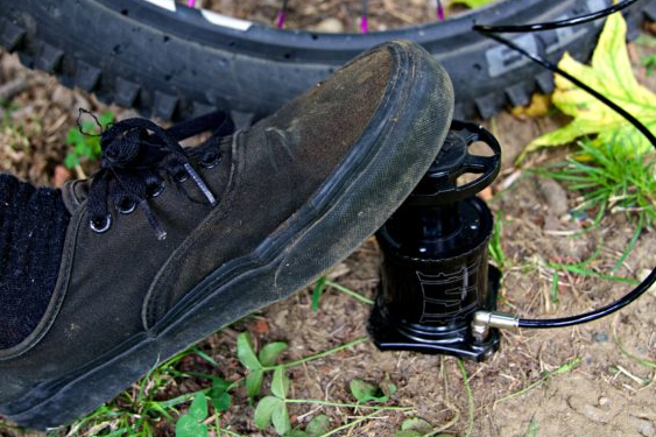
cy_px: 148
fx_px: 583
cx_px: 296
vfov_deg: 40.6
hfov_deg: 58.6
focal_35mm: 32
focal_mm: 24
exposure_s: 1/160
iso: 1000
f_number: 5.6
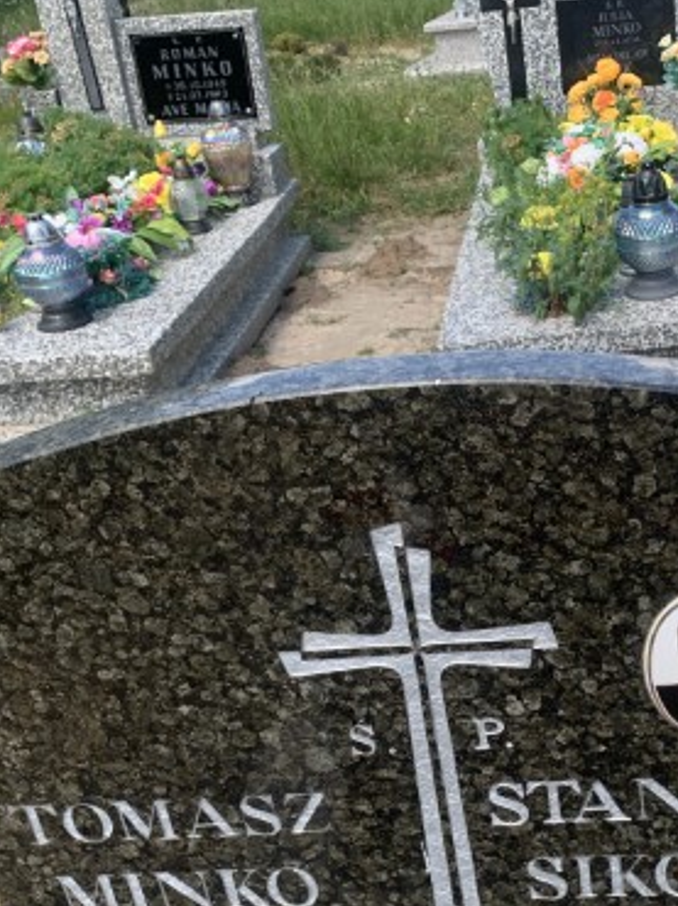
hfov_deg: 31.6
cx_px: 504
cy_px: 573
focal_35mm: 45
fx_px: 1177
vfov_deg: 41.8
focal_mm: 4.25
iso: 25
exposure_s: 1/732
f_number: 1.8
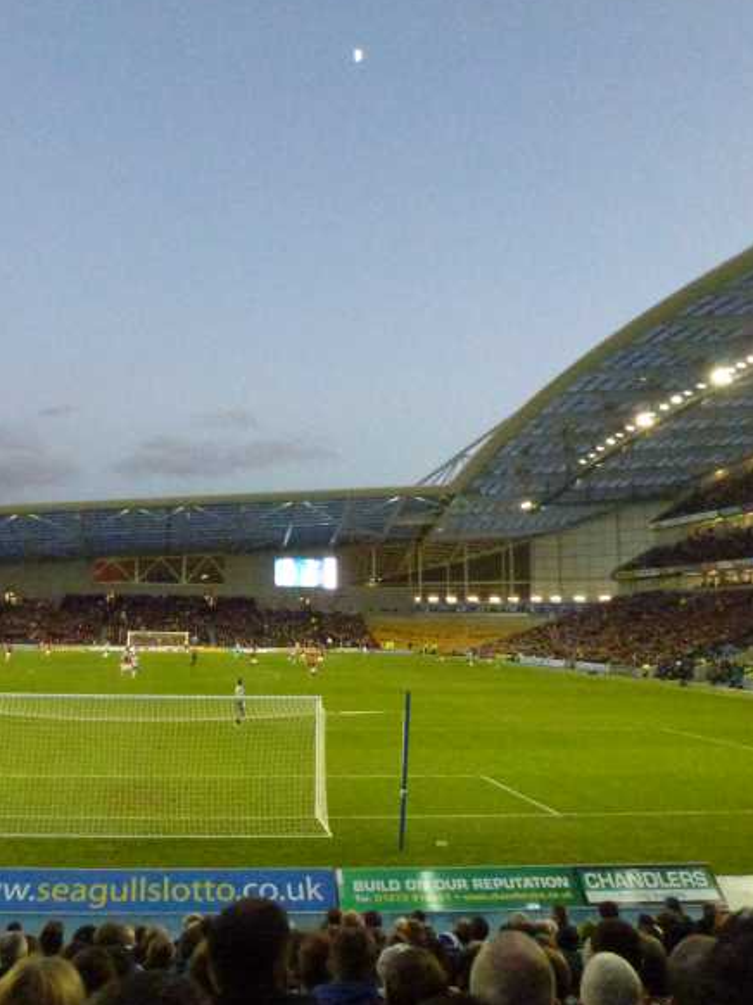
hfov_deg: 42.3
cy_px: 494
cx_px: 245
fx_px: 958
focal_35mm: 33
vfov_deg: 55.4
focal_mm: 4.3
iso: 1600
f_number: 4
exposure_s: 1/160
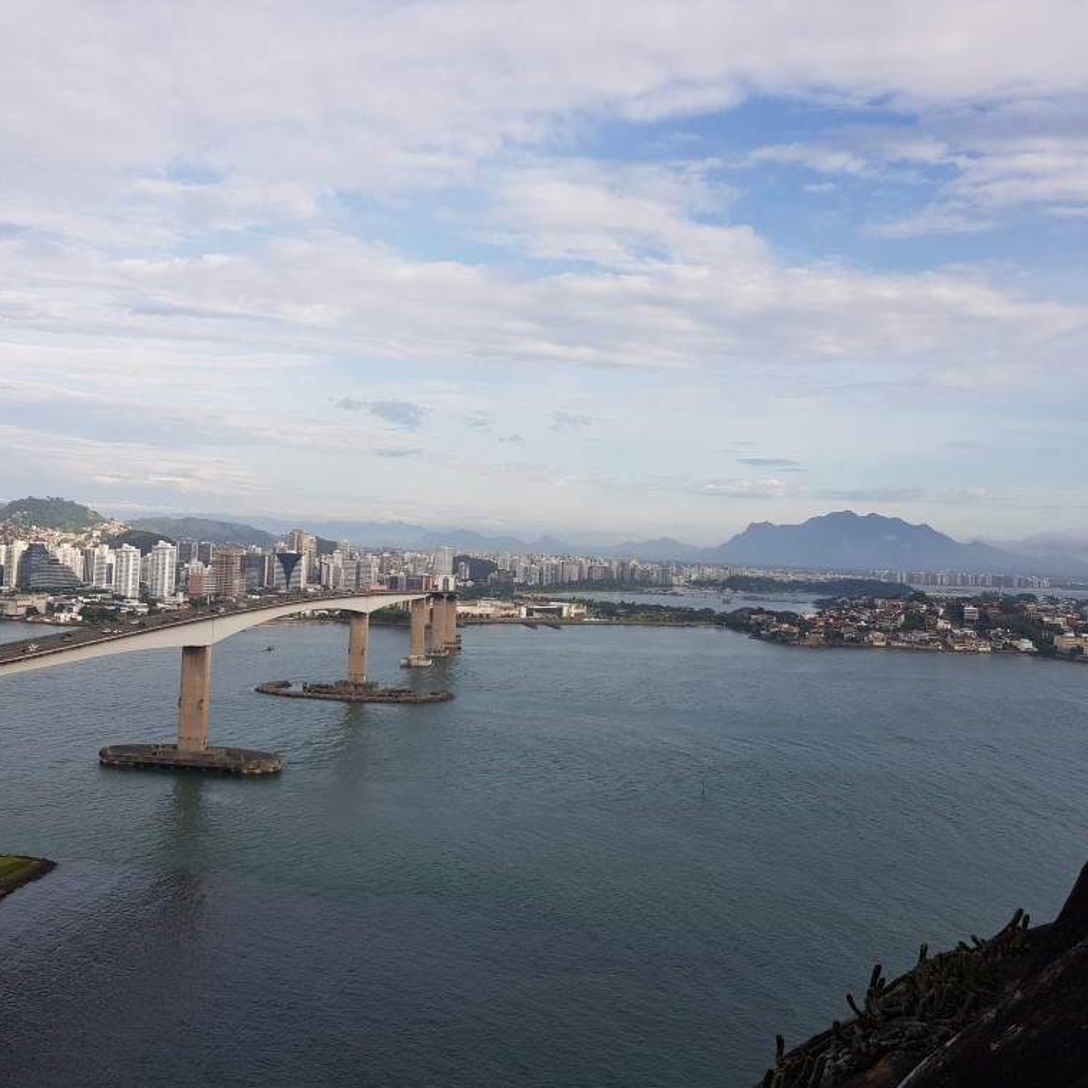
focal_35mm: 31
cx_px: 487
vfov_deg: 52.5
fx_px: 1102
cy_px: 542
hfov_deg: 52.4
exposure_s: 1/2120
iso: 40
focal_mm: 4.2
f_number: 1.7
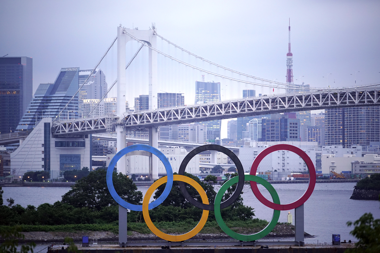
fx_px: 1879
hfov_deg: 11.5
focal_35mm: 178
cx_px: 190
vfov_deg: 7.7
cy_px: 126
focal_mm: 178
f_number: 2.8
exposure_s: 1/320
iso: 2000
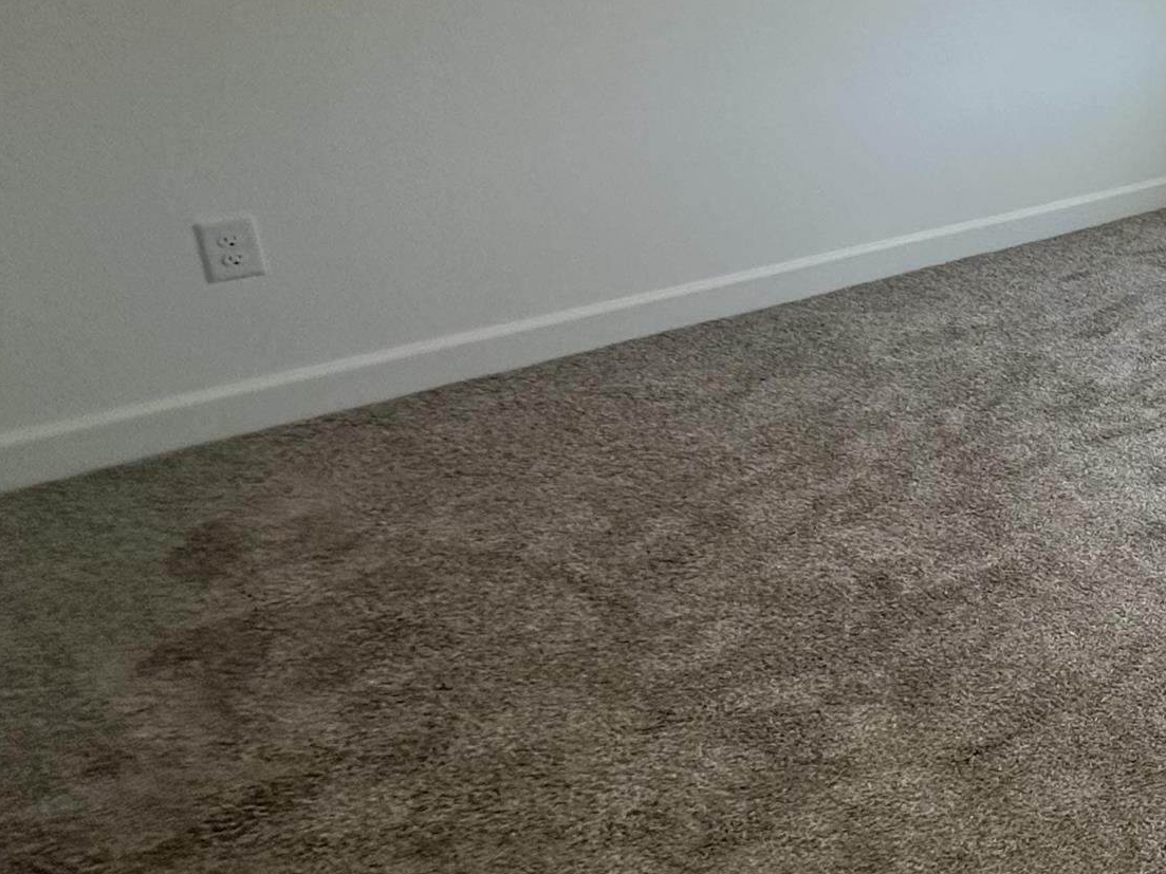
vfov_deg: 36.1
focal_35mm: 39
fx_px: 1314
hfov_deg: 32.8
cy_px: 239
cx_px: 1579
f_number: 2.2
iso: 160
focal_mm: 2.22
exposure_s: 1/120
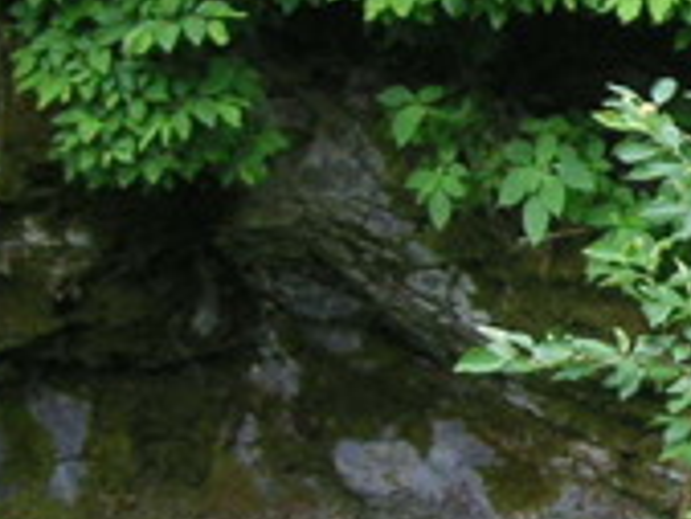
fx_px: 3496
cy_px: -29
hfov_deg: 10.9
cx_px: 1051
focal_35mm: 175
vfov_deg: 8.4
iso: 50
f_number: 2.8
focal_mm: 6.1
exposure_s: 1/45
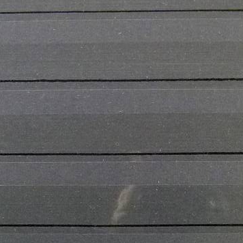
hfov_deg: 18.5
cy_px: 180
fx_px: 747
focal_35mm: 94
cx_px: 152
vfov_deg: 18.4
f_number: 3.1
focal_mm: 6.7
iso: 320
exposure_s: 1/60
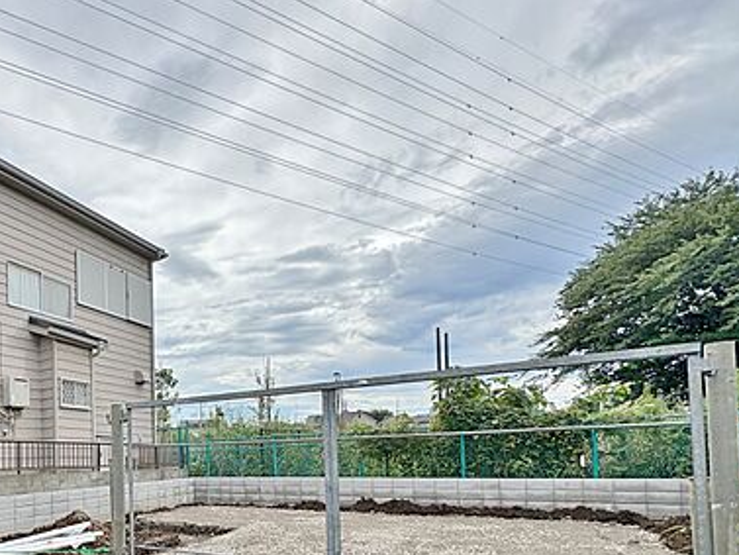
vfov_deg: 54.6
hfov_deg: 68.9
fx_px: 491
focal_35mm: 23
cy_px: 448
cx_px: 182
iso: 40
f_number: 2.2
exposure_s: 1/2273
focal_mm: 2.22
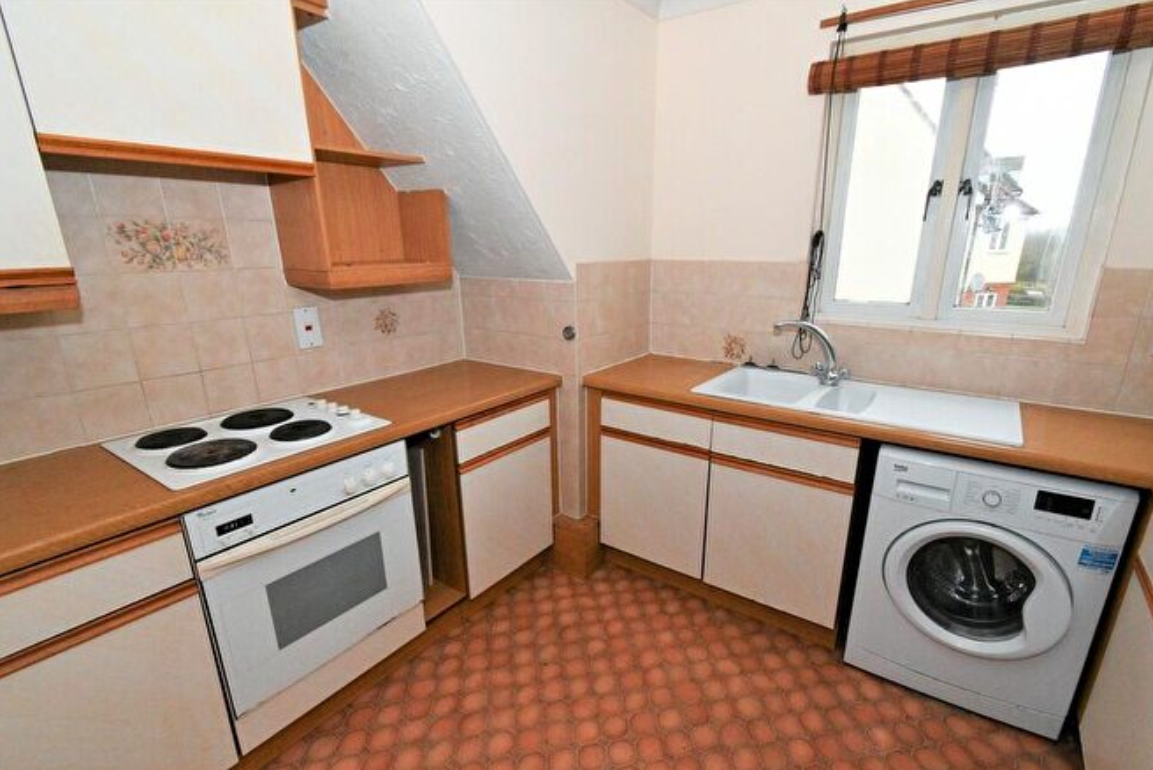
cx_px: 594
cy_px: 407
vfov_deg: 73.7
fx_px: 513
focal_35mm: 16
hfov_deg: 96.7
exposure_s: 1/60
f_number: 9
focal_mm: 10
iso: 2500
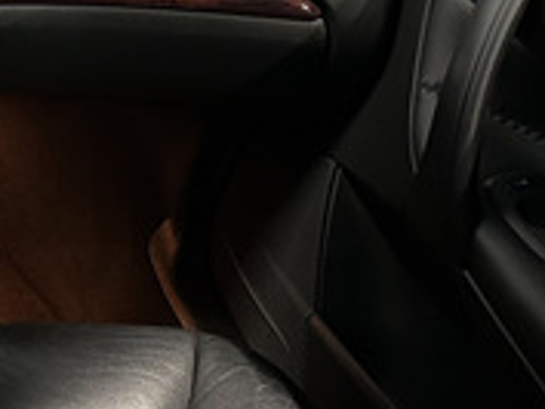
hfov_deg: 17.8
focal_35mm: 88
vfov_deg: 16.7
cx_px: -440
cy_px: 108
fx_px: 1386
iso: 1000
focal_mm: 6.86
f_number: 1.8
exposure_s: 1/35
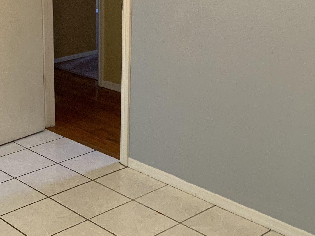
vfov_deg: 22.5
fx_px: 591
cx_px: 71
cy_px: 93
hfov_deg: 29.3
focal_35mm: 65
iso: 125
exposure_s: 1/60
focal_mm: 3
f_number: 1.8
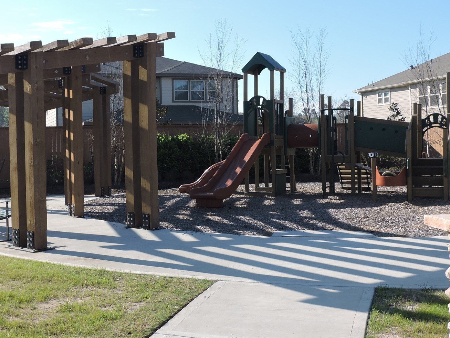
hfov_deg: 40.0
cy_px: 146
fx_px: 611
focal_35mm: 47
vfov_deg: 30.8
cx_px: 152
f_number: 3.1
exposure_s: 1/800
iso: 100
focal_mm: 5.4
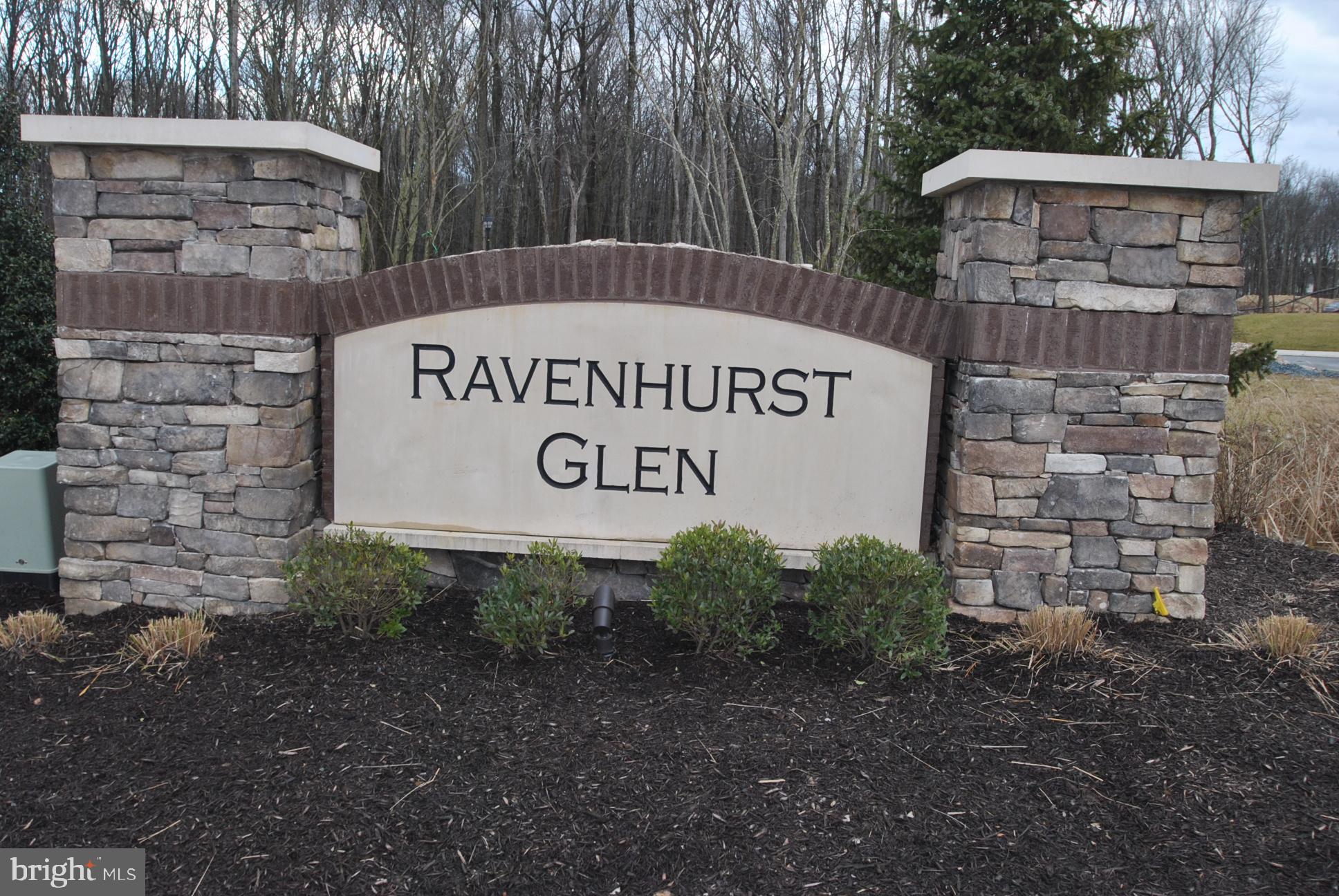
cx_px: 670
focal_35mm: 33
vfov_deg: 40.1
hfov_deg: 57.2
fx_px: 1229
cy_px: 448
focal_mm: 22
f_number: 8
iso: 180
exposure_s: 1/60
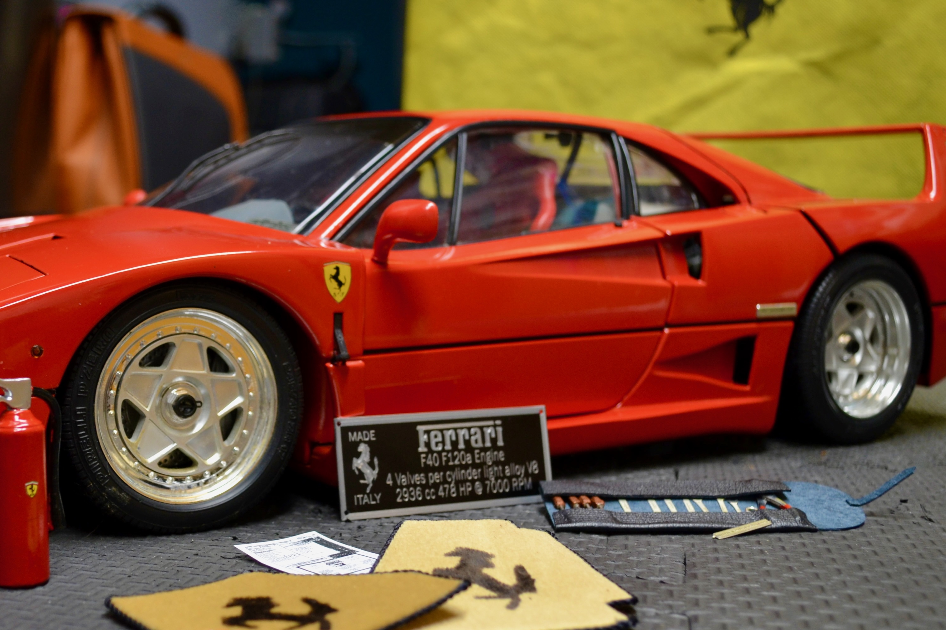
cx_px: 334
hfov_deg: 44.0
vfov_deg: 30.5
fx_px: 1156
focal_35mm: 44
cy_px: 308
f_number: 3.8
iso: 400
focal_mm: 20
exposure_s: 1/20
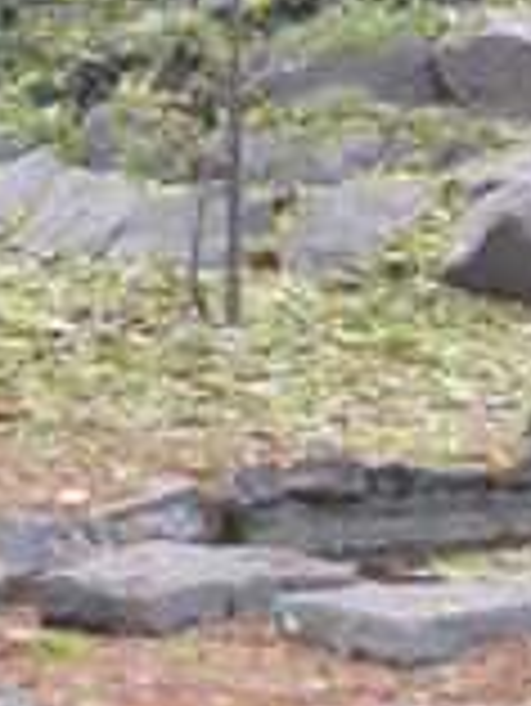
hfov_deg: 3.4
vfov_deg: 4.5
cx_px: -450
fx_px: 8967
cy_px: -180
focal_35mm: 439
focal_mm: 19.25
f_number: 4.2
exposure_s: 1/25
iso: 125
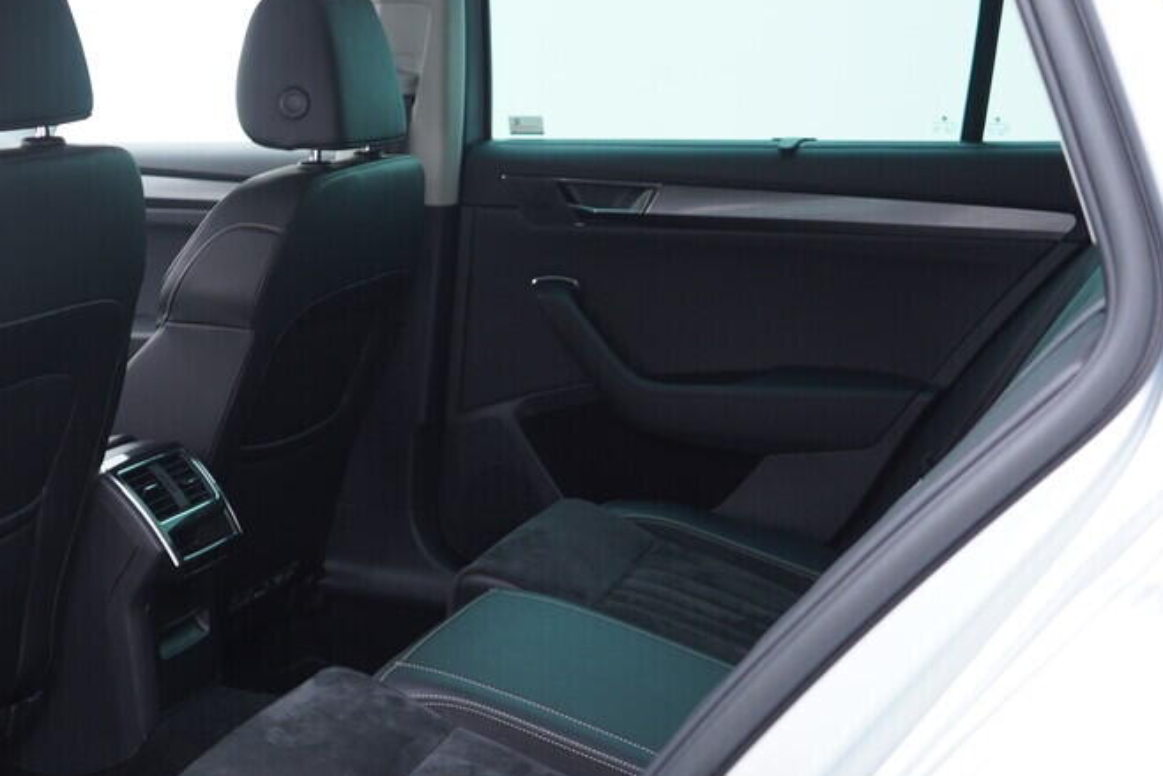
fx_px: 1809
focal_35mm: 56
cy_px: 471
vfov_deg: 24.2
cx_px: 269
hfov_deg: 34.7
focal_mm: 24
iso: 200
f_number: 2.8
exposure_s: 1/40
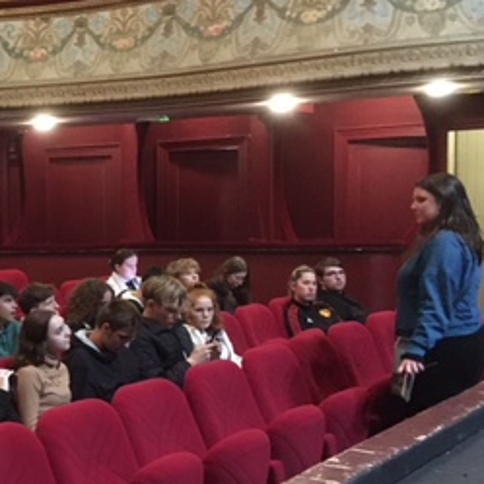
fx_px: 1044
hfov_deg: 24.0
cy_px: 276
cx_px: -78
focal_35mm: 66
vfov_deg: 26.1
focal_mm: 4.15
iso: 640
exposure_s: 1/17
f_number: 2.2
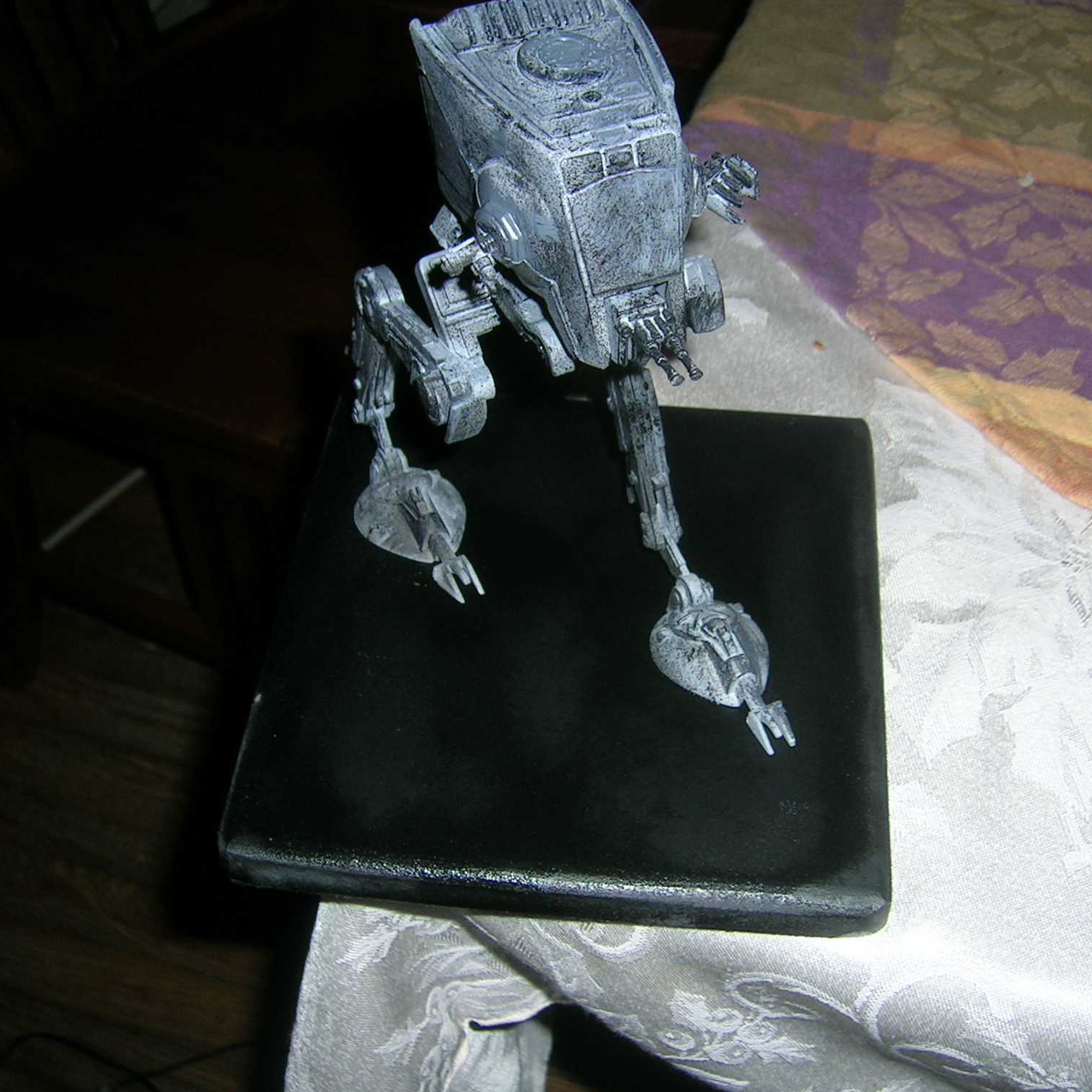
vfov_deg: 40.0
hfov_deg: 39.9
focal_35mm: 42
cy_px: 553
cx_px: 624
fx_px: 1499
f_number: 2.8
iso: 50
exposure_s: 1/60.1
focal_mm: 5.4
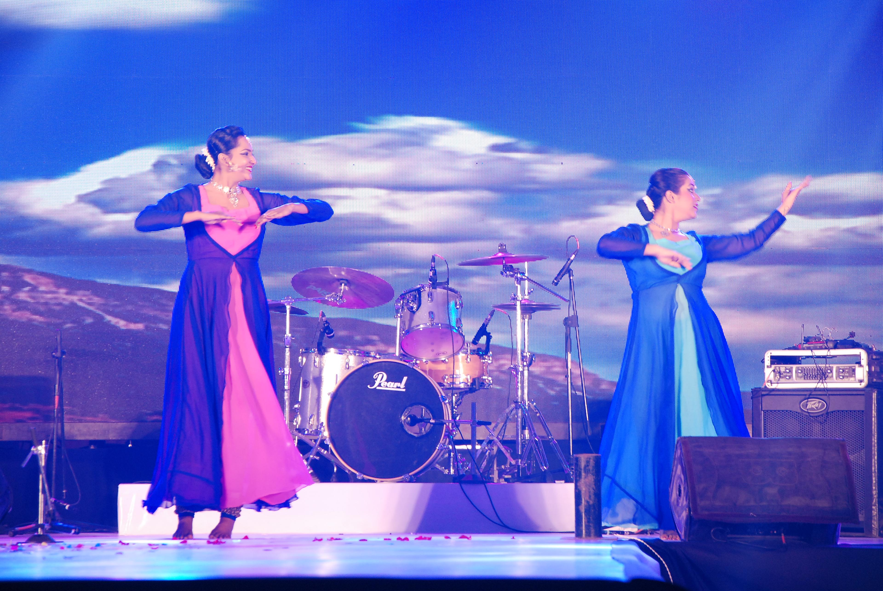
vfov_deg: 10.0
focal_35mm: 138
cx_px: 442
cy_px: 296
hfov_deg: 14.8
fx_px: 3389
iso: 500
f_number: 5.6
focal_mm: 92
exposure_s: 1/50
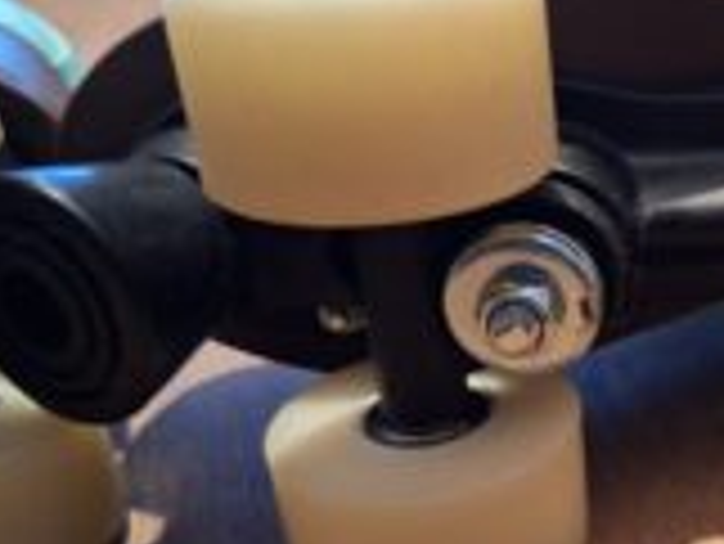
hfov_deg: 35.1
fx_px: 1047
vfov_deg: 29.0
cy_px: 353
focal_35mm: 50
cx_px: 702
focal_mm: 5.54
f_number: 1.8
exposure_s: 1/25
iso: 640
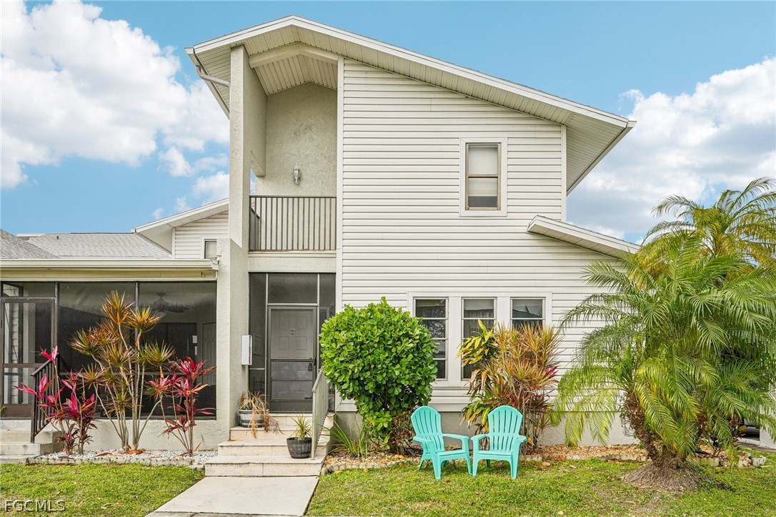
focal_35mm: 24
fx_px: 517
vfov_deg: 53.1
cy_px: 258
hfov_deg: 73.8
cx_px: 388
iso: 400
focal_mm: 24
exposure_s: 1/1000
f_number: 8
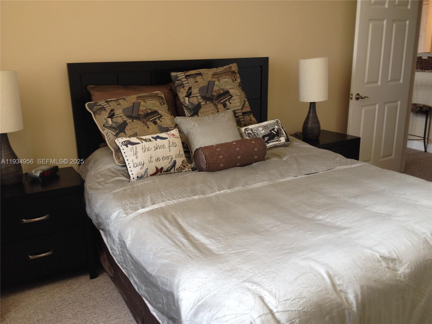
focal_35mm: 35
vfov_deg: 40.7
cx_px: 216
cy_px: 162
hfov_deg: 52.6
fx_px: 437
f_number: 2.4
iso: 64
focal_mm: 4.28
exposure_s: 1/20
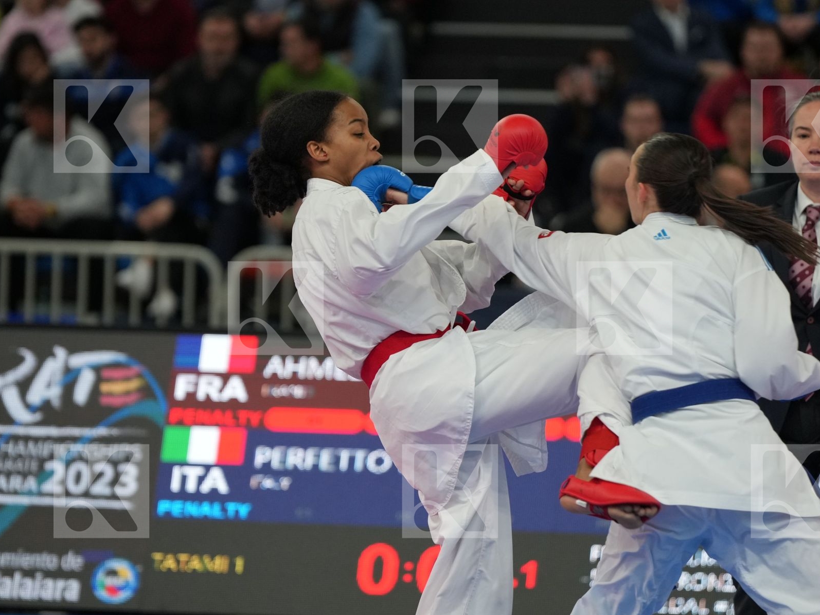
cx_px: 450
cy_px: 308
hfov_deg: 7.1
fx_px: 6584
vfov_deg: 5.3
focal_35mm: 278
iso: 1600
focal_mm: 171
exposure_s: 1/1000
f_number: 2.8
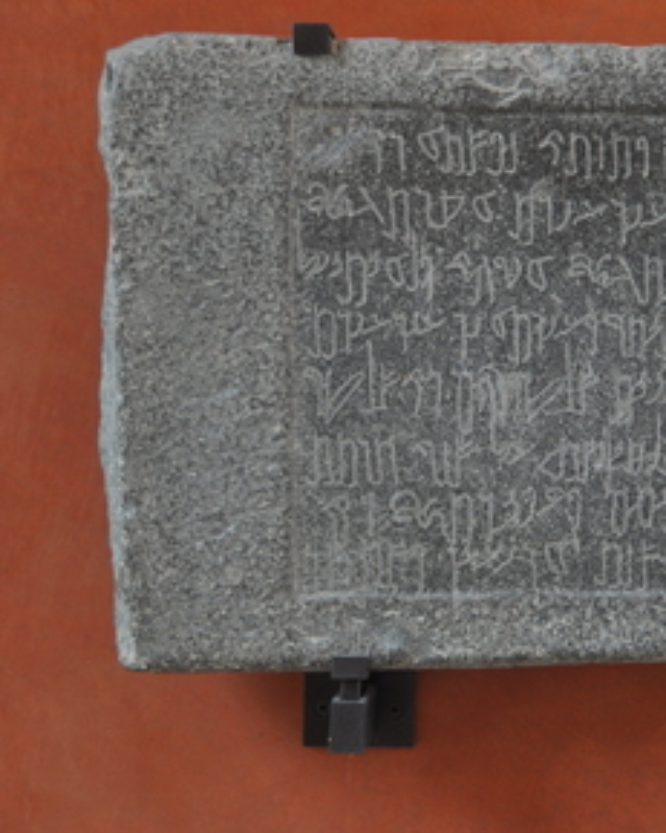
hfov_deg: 16.9
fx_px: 2219
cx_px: 591
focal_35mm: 90
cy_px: 418
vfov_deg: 21.3
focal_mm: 42
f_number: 4.5
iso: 640
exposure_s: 1/50
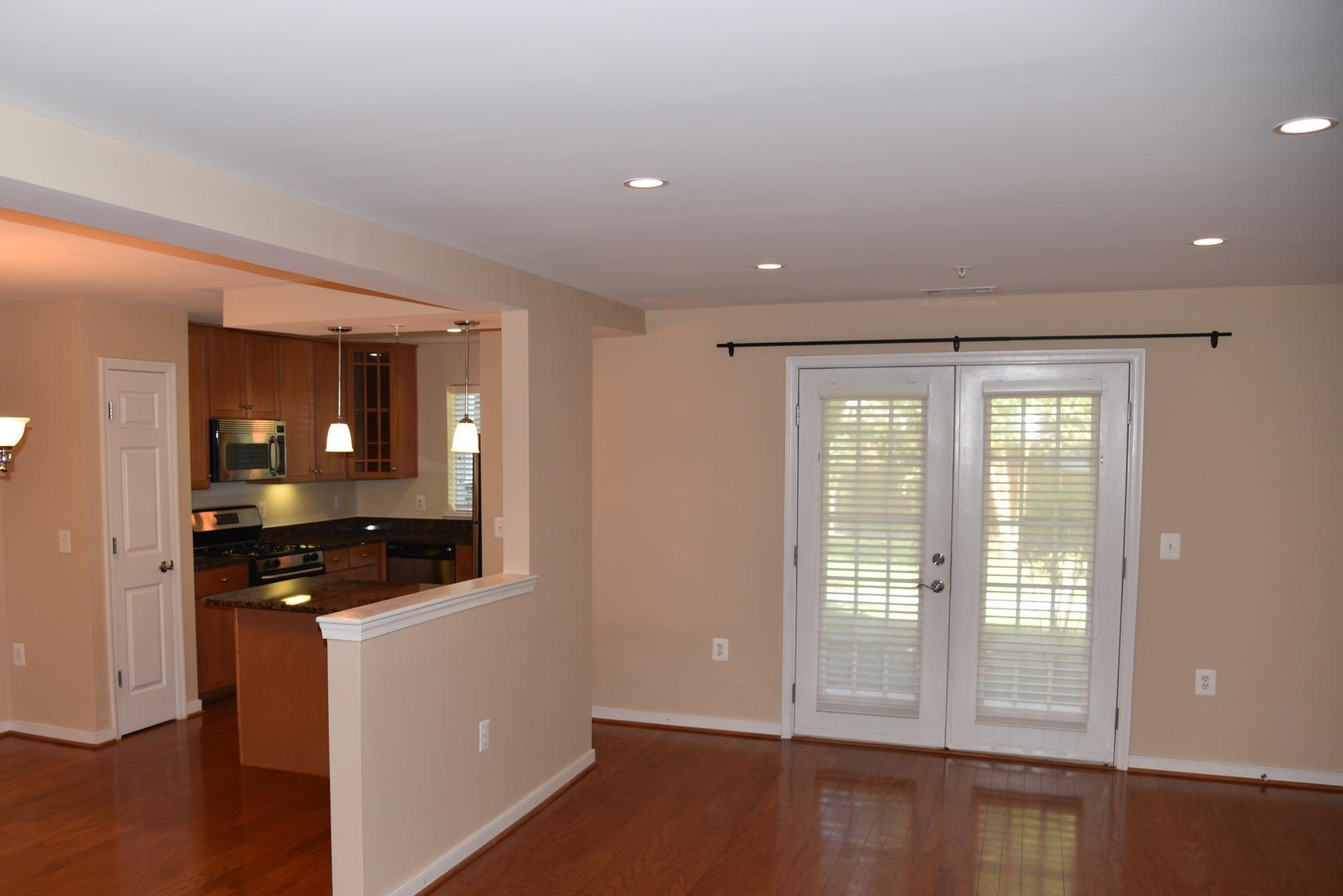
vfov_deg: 44.8
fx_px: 1082
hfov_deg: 63.2
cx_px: 548
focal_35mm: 29
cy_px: 532
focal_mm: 24
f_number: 4
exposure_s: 1/60
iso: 250
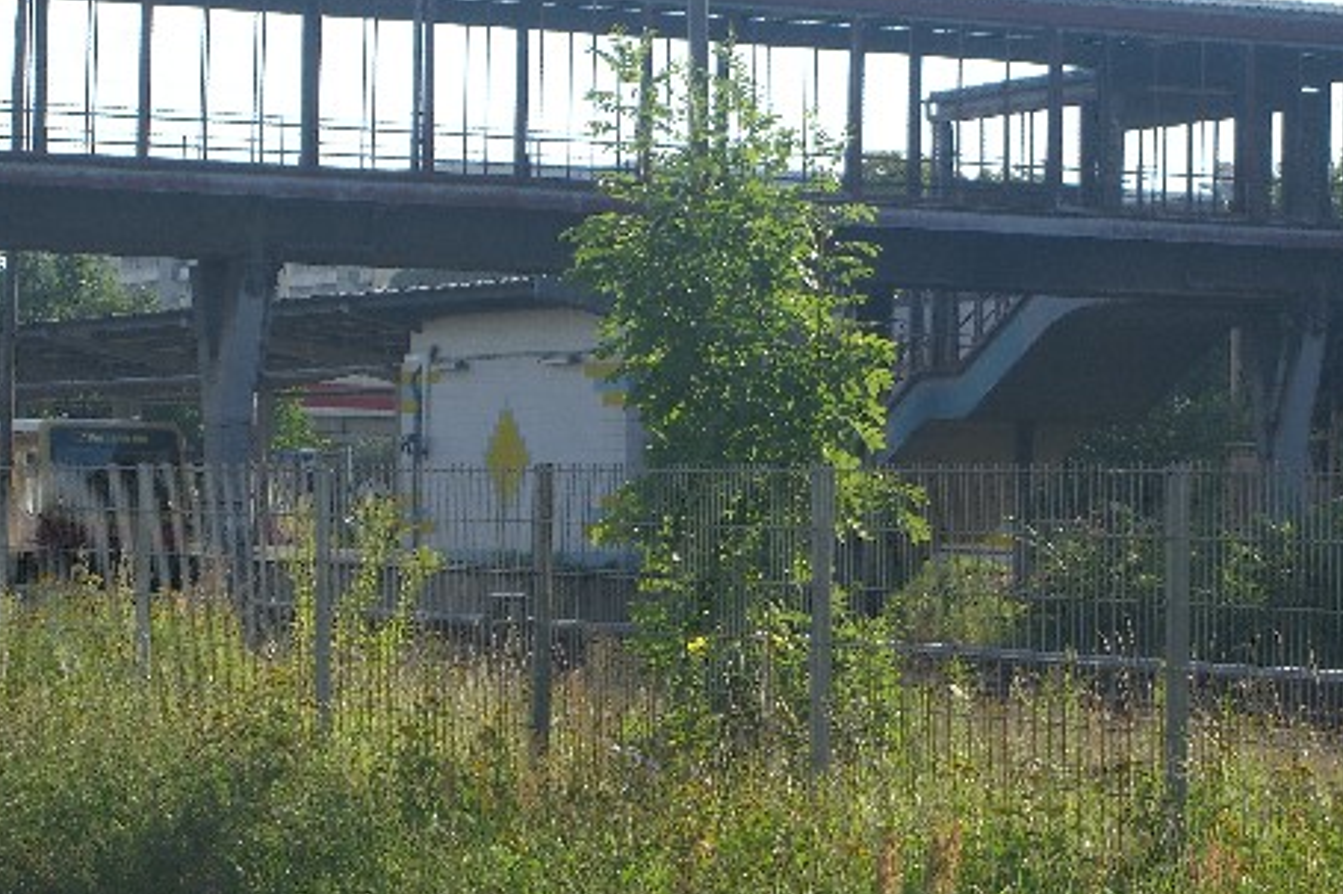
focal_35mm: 152
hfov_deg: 13.5
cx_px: 822
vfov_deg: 9.0
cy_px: 367
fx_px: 5668
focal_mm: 23.7
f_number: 5.1
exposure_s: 1/250
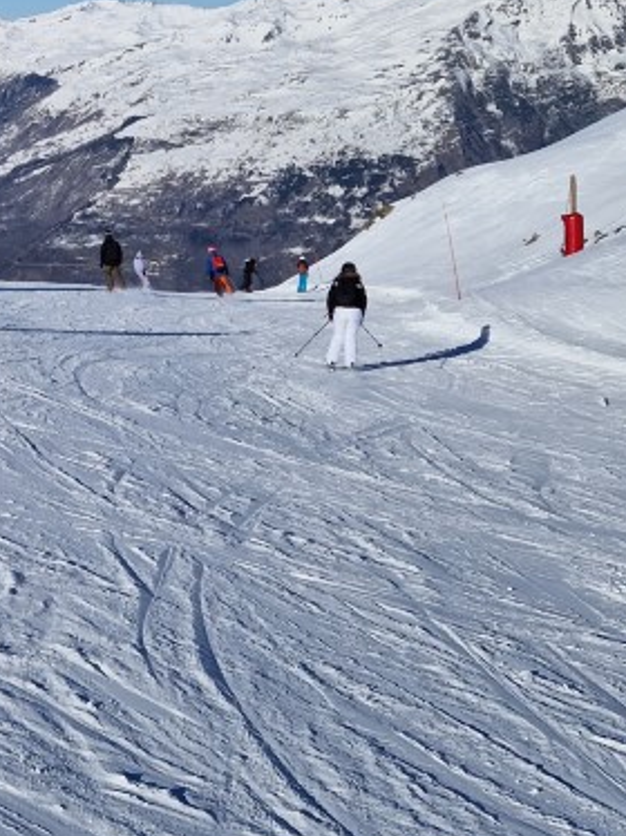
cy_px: 114
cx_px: -203
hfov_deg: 21.0
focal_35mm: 63
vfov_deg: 29.7
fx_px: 1521
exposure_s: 1/5088
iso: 50
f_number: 1.8
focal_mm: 5.4
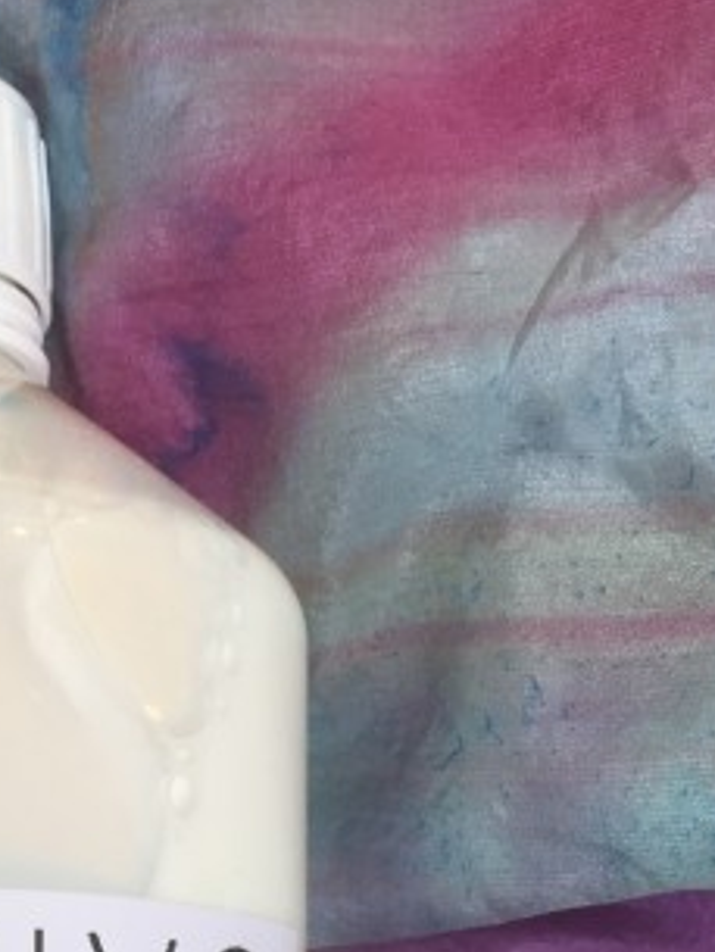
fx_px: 2092
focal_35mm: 76
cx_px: -12
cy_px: 1180
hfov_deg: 18.8
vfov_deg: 23.2
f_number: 2.2
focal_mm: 4.15
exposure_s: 1/50
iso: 40
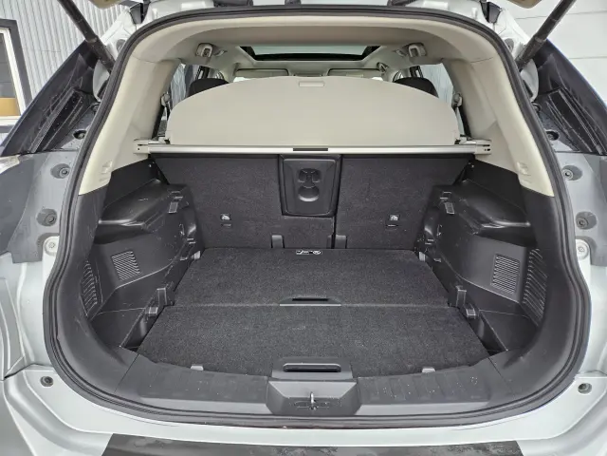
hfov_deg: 73.9
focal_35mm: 23
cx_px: 304
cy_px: 228
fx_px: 403
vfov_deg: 58.9
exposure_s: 1/180
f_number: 1.8
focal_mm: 5.4
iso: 125
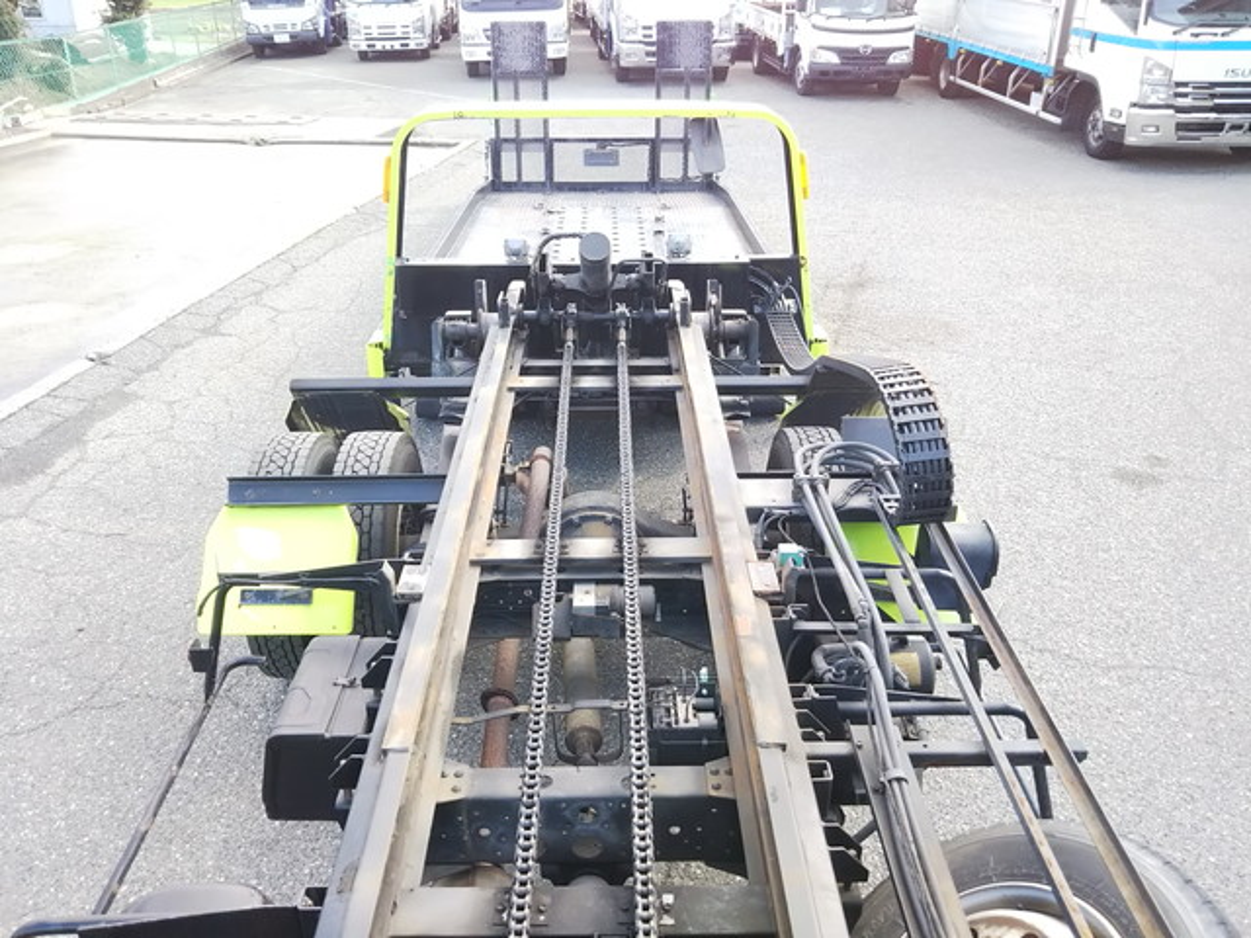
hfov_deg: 60.0
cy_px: 469
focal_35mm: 30
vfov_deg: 46.8
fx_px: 1084
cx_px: 626
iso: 40
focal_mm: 4
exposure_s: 1/120
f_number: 2.2
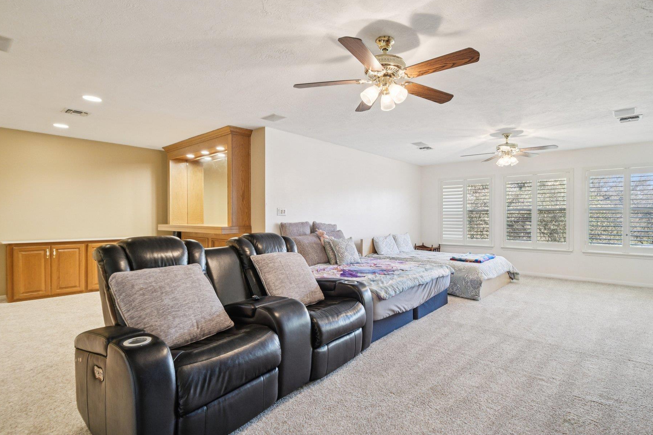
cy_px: 207
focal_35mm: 17
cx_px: 354
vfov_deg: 70.4
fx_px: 308
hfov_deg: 93.1
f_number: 8
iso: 400
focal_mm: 10
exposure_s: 1/6
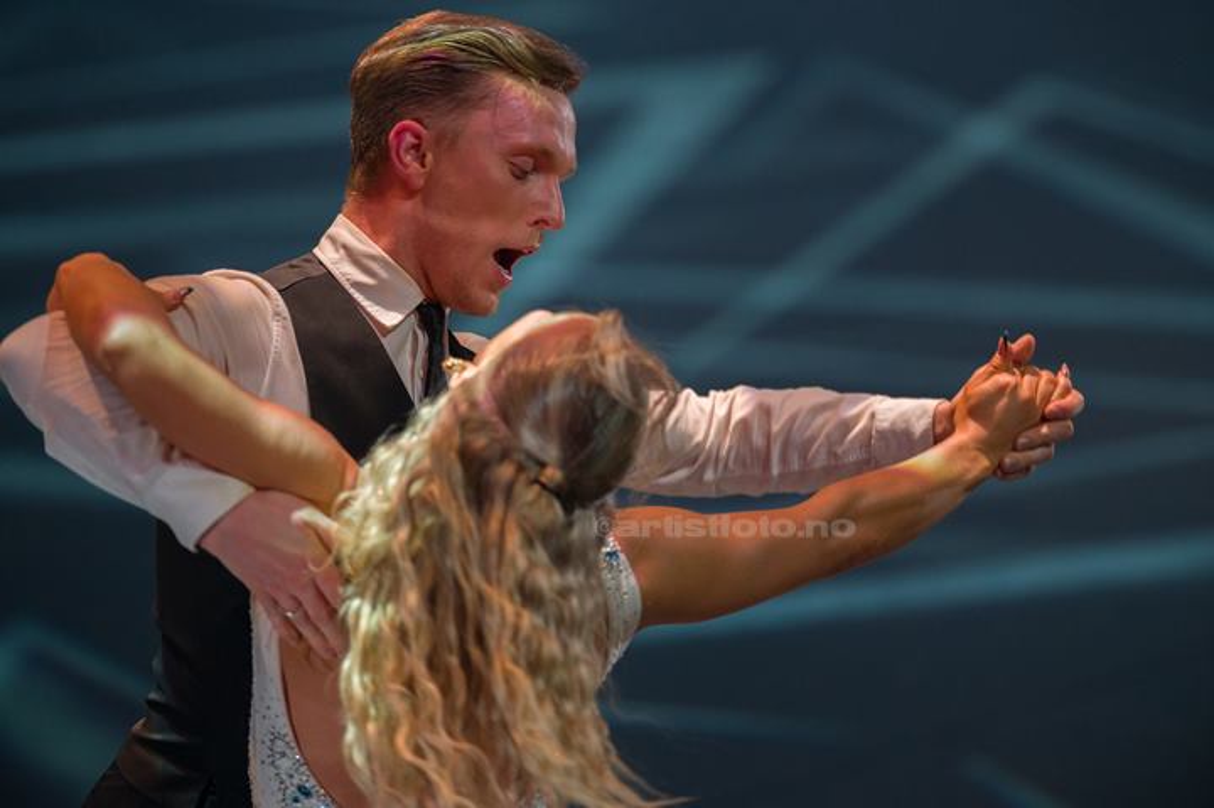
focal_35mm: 300
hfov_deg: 6.9
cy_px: 404
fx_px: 10109
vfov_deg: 4.6
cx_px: 607
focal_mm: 300
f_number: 2.8
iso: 3200
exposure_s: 1/640
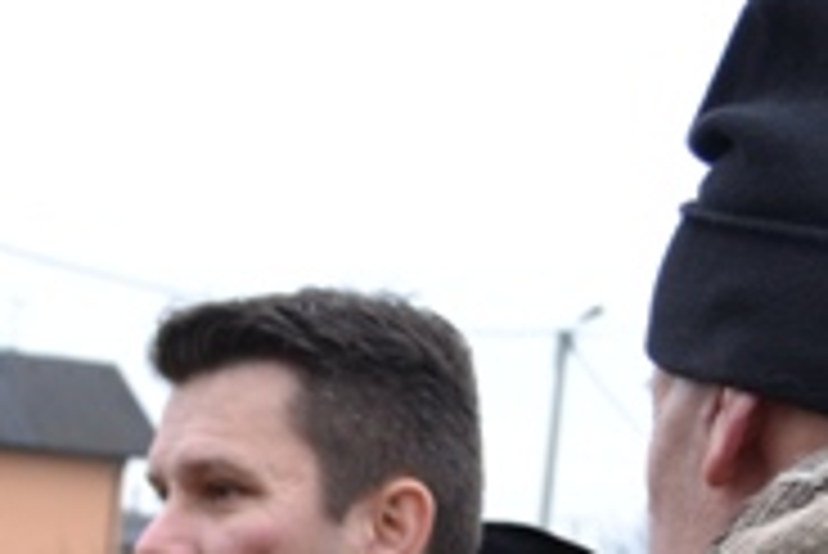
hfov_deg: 15.4
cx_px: -306
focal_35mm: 125
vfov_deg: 10.6
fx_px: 2877
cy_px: 867
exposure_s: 1/125
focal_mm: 24
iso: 400
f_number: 5.6
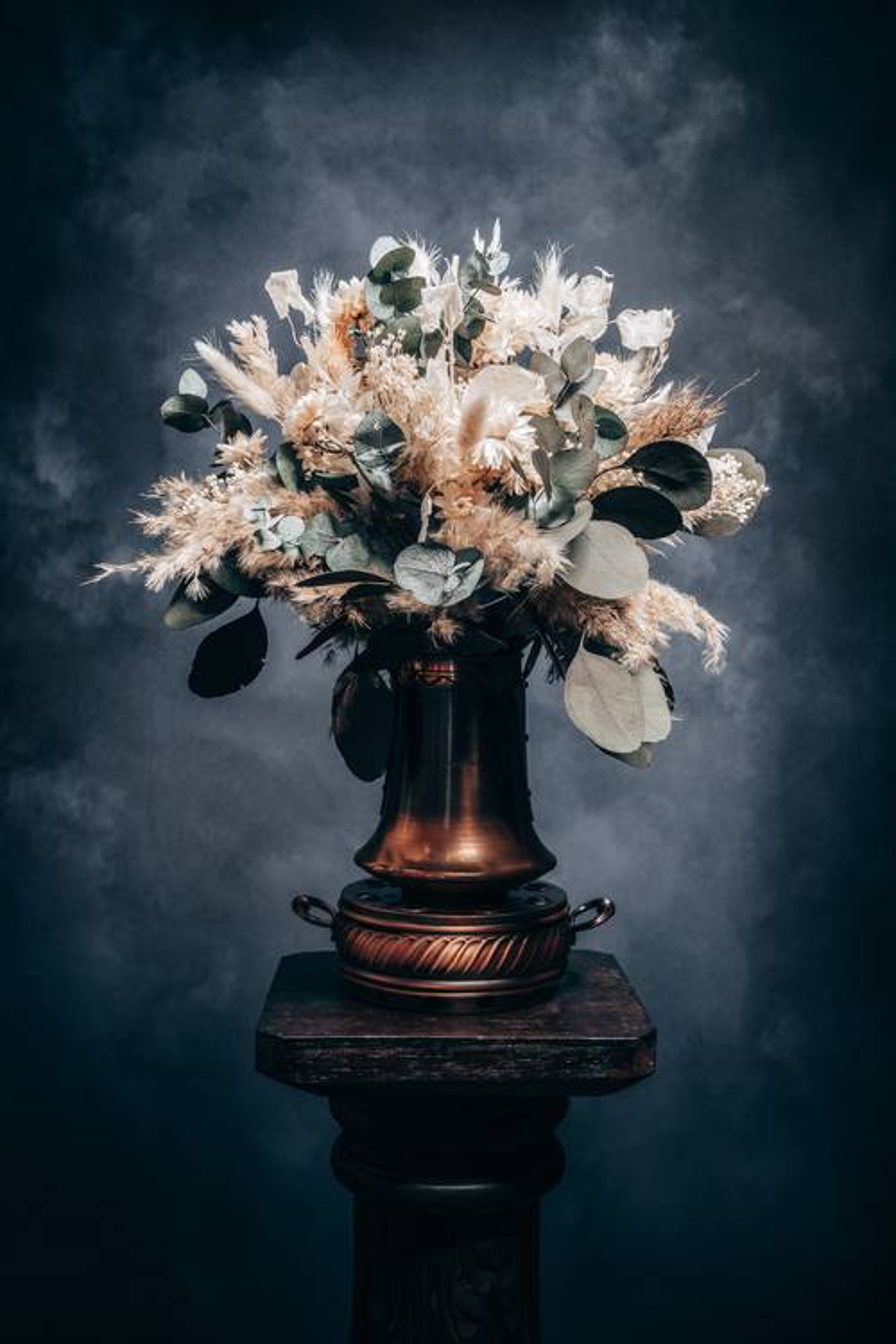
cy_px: 672
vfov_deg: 44.5
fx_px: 1643
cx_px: 448
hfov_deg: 30.5
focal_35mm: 44
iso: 100
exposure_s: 1/2.5
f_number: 9
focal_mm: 44
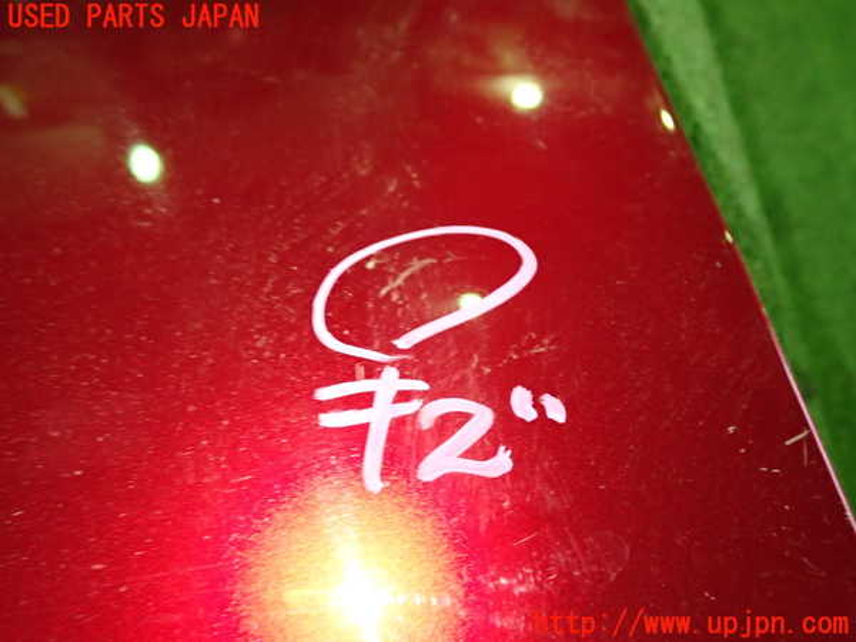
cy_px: 321
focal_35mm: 30
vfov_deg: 46.8
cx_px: 428
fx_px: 742
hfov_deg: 60.0
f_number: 2.3
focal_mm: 5.4
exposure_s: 1/30
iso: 500
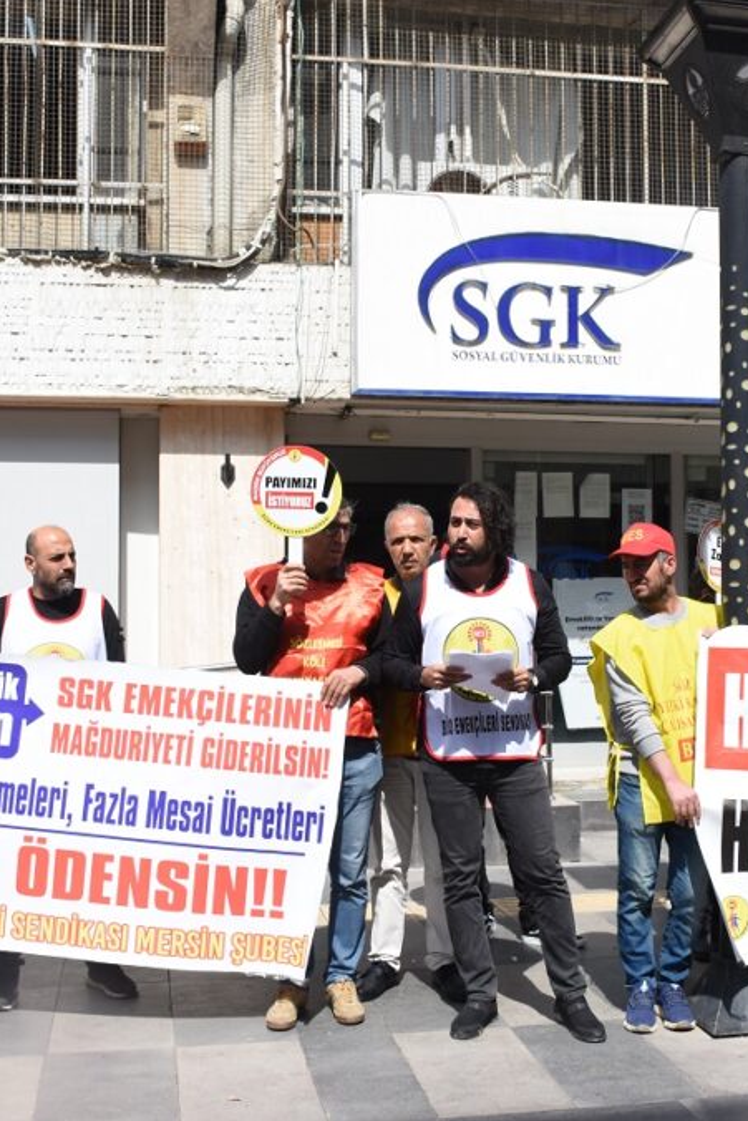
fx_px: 1557
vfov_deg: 39.6
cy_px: 563
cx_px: 449
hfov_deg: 26.9
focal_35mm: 50
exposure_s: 1/320
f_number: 7.1
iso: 125
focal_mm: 22
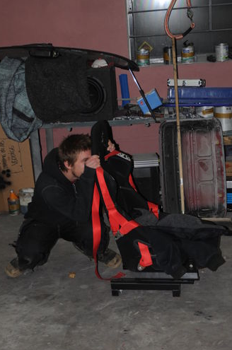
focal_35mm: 66
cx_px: 96
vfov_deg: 30.6
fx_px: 641
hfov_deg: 20.5
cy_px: 187
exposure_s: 1/60
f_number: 4
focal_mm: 34
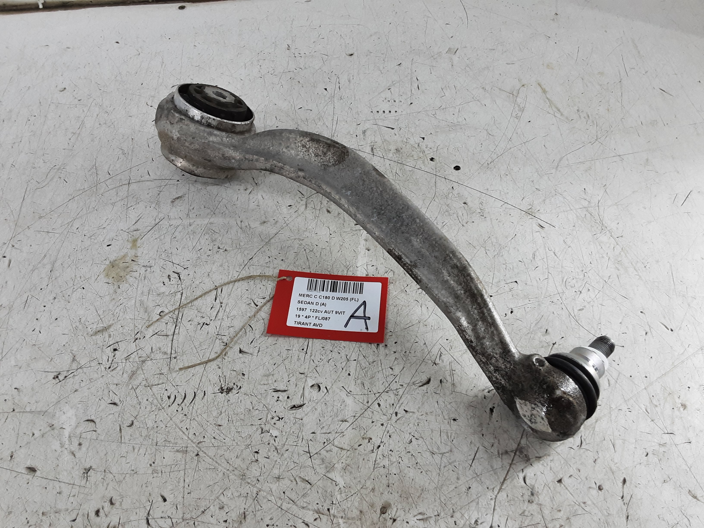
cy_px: 264
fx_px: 549
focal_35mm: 27
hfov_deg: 65.3
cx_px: 352
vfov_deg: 51.4
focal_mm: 2.91
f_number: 1.9
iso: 100
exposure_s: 1/50
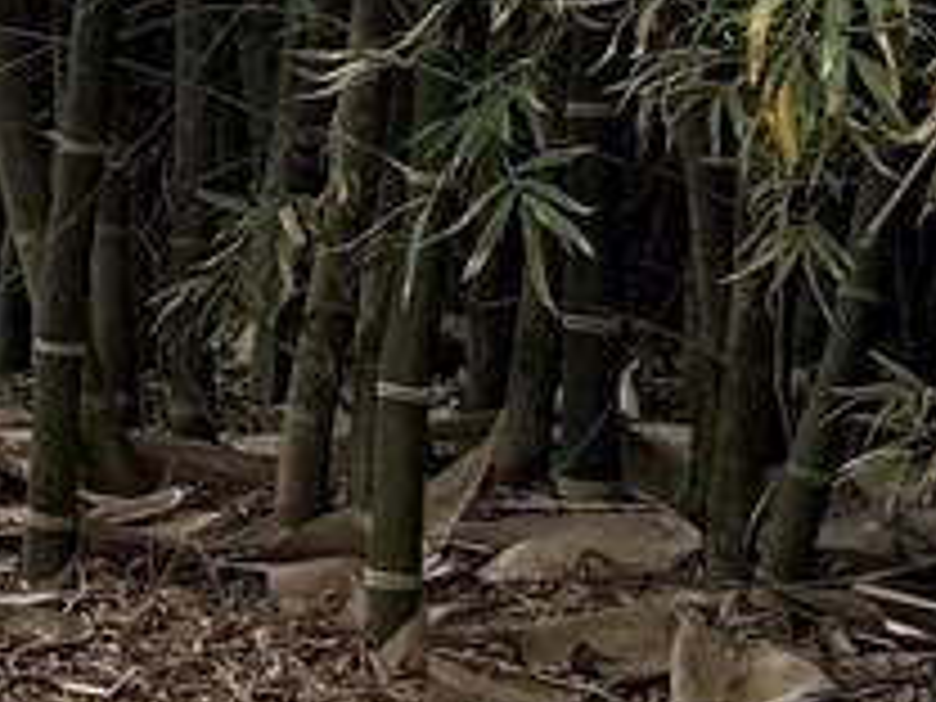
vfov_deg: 7.9
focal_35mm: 185
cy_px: -382
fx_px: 5002
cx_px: -2457
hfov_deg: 8.0
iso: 80
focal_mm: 6.76
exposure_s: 1/1032
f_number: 1.78
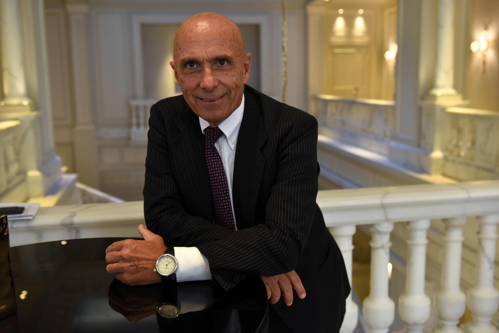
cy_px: 166
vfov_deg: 36.9
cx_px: 250
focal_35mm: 36
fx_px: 499
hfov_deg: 53.1
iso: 1600
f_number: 3.5
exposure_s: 1/160
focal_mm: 36
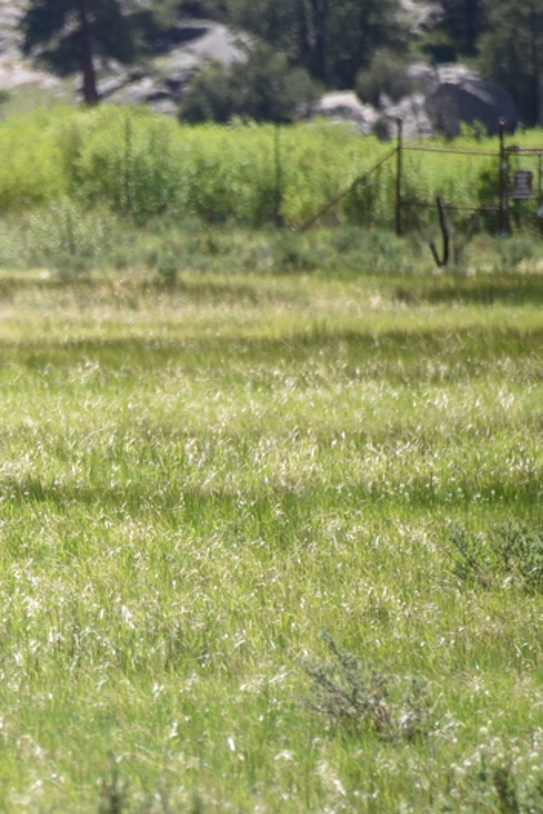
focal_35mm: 726
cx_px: -229
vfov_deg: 2.8
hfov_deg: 1.9
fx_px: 16414
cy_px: 520
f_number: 5.6
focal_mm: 300
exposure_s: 1/640
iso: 320
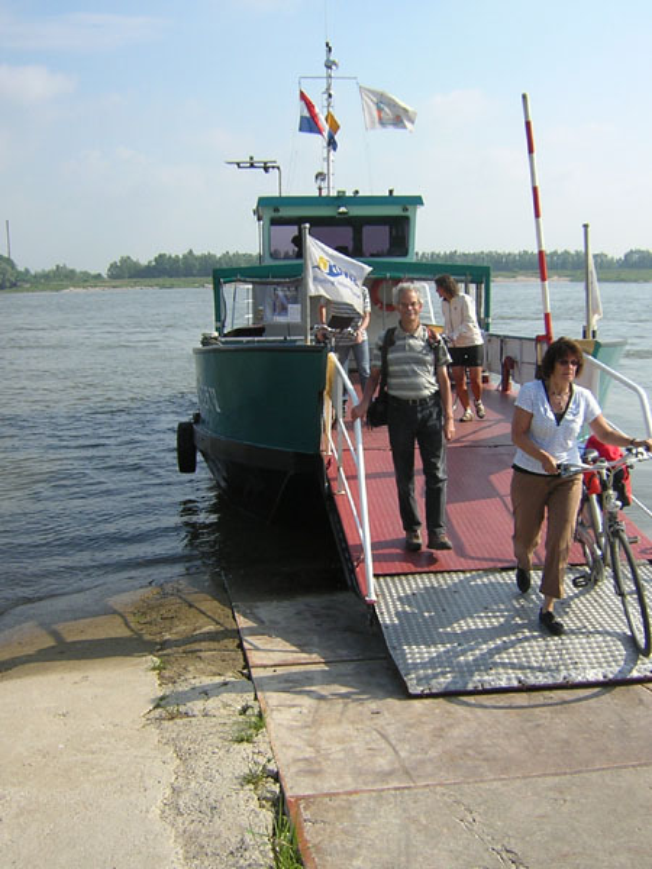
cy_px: 434
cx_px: 326
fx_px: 904
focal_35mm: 36
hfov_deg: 39.7
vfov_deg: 51.4
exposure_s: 1/285
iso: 100
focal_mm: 4.7
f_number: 5.2
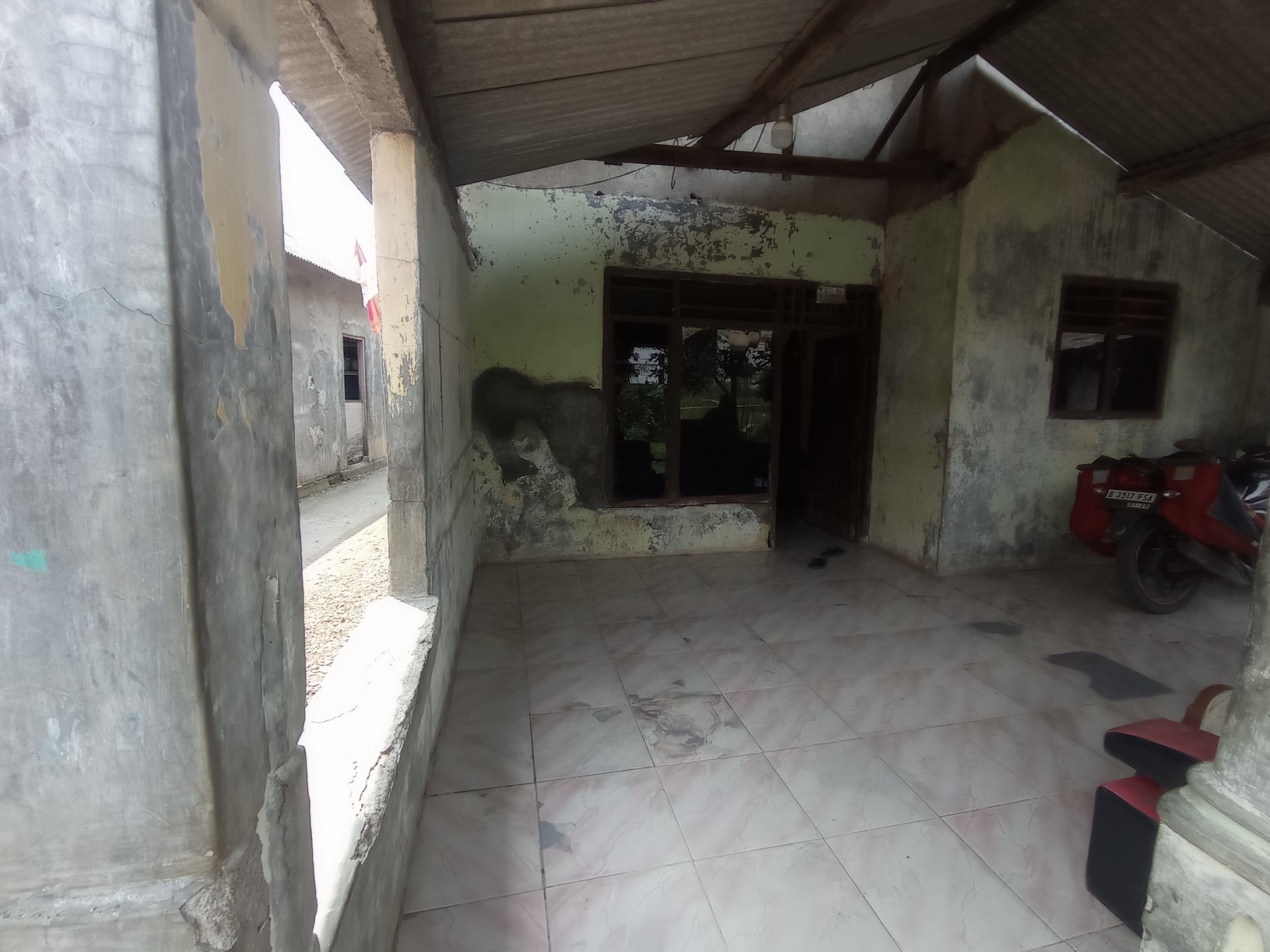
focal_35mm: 28
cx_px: 635
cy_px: 476
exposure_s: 1/209
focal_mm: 1.65
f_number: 2.2
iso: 111
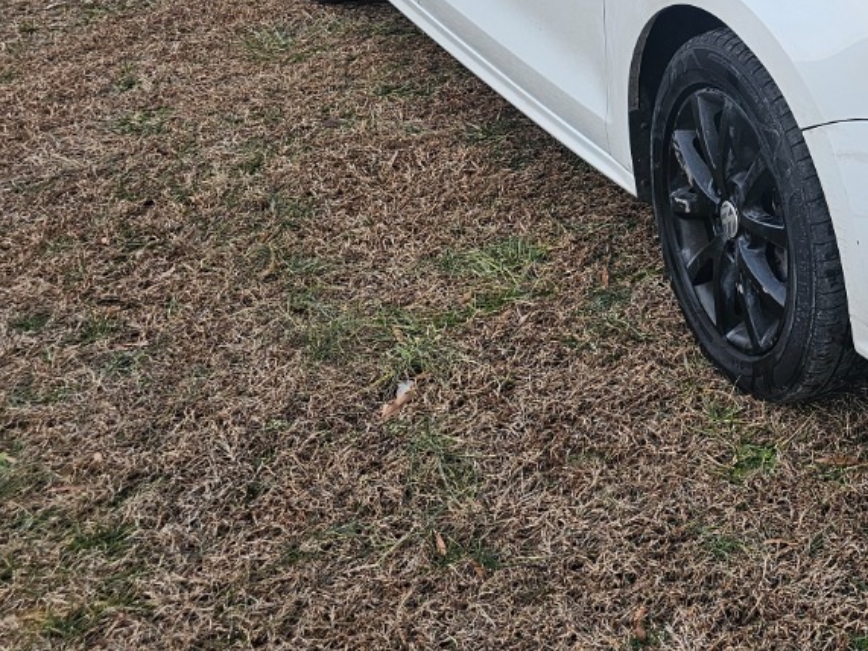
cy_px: -61
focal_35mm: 58
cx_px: 1053
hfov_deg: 28.7
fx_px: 1454
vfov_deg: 23.7
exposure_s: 1/100
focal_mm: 6.3
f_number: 1.7
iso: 50
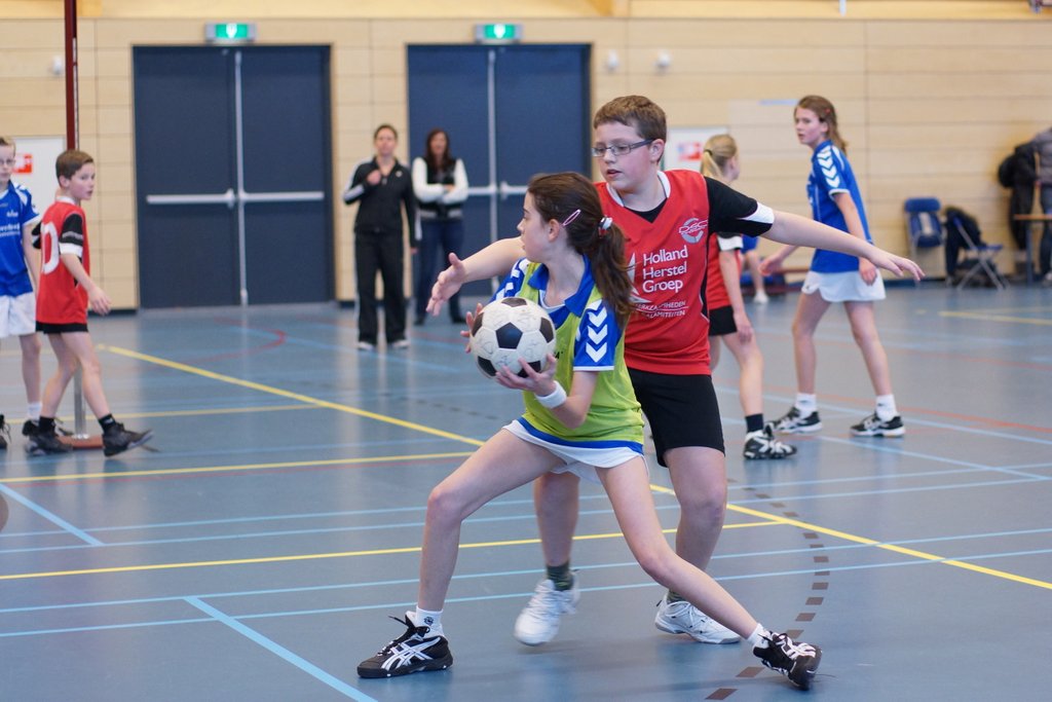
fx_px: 2192
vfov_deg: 18.2
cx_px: 526
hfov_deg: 27.0
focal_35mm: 75
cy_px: 351
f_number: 2
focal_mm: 50
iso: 800
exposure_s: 1/250
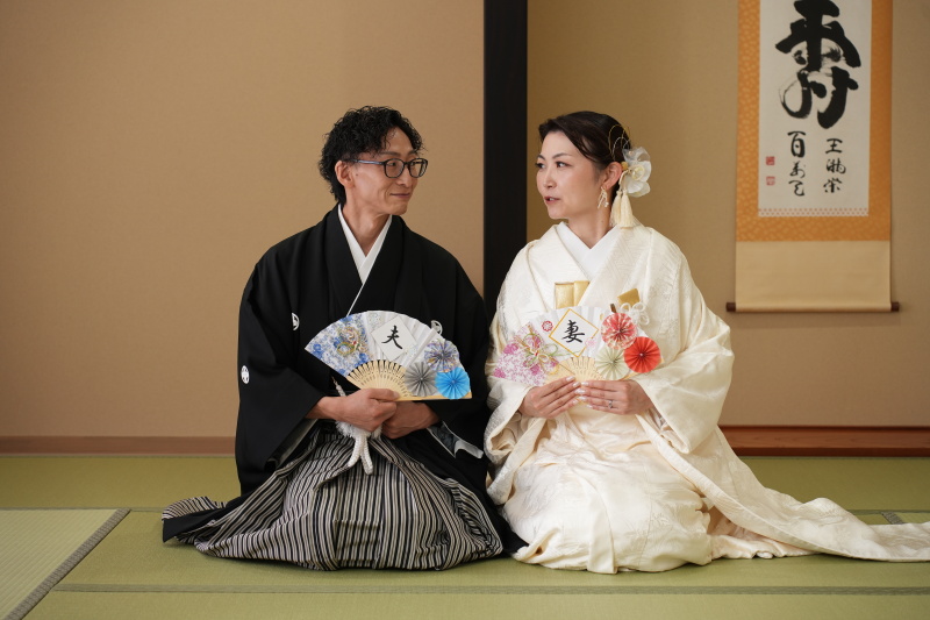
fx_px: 1937
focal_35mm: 75
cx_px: 465
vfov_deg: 18.2
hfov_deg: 27.0
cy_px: 310
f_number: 4
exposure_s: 1/100
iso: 500
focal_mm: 75
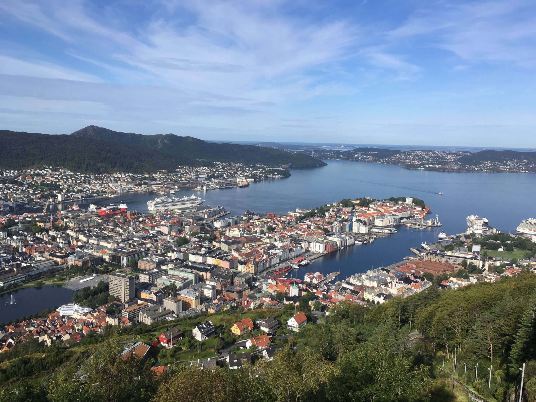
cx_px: 268
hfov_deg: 61.7
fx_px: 449
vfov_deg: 48.2
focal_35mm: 29
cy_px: 201
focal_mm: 4.15
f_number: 2.2
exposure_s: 1/1538
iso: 25
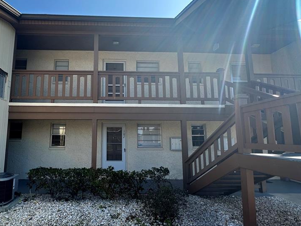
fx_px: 174
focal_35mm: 20
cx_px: 115
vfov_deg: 66.0
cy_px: 115
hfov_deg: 80.4
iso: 40
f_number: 2.2
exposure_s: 1/525
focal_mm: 2.22
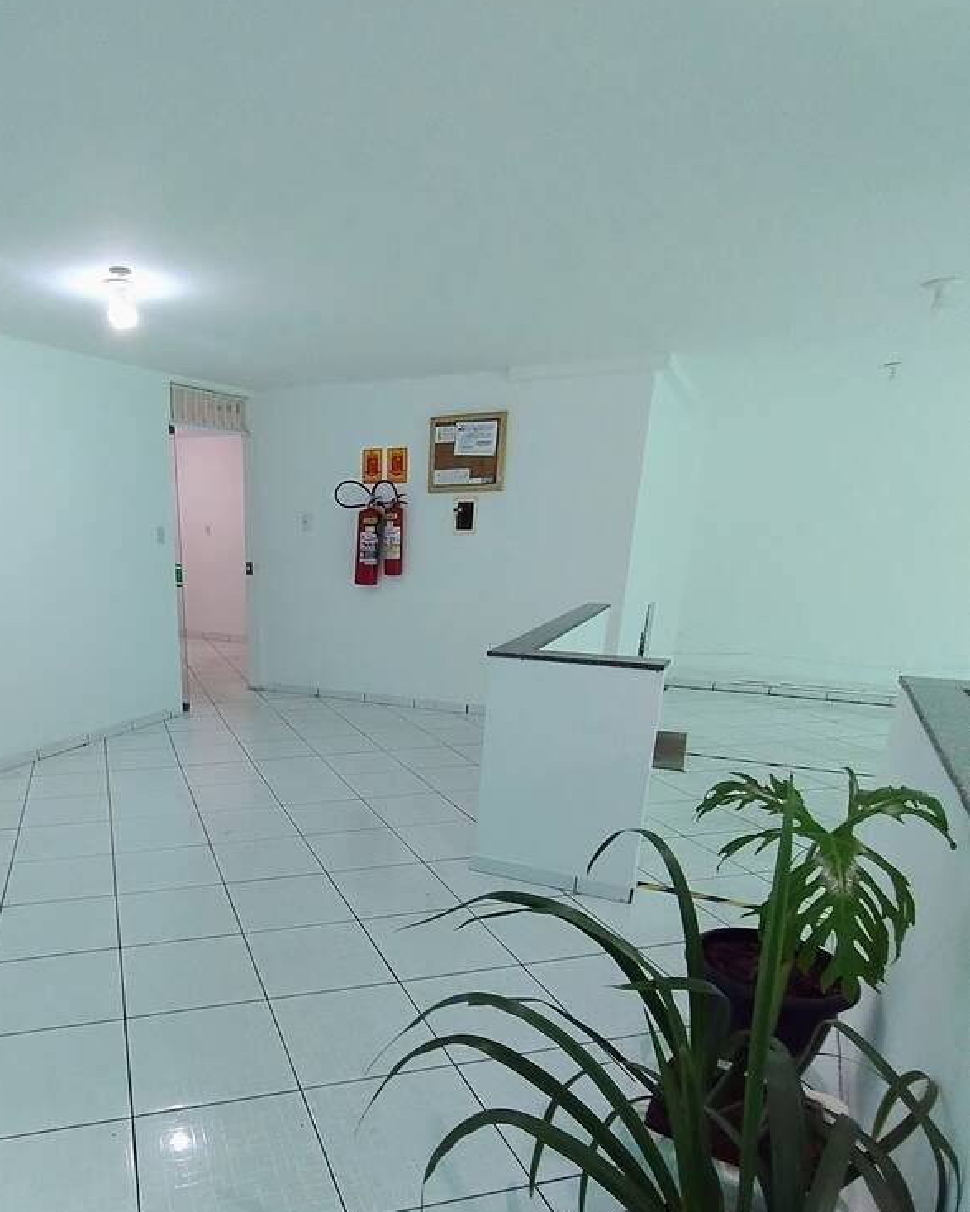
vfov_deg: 70.2
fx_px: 825
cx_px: 302
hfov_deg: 59.1
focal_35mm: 23
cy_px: 820
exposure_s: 1/24
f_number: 2.2
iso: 259
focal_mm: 1.66
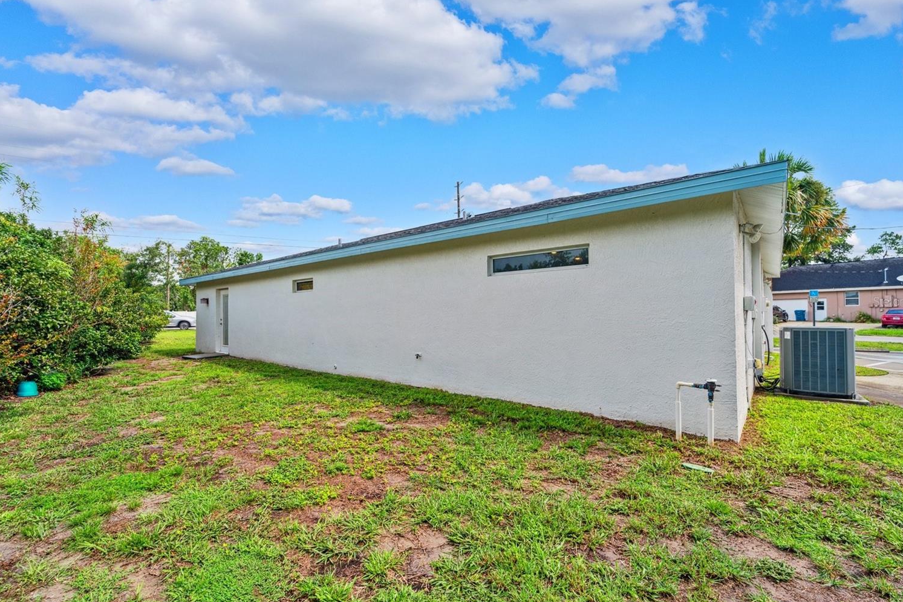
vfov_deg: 77.3
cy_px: 301
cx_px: 443
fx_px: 376
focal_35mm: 15
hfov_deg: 100.4
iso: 100
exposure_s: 1/125
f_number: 5.6
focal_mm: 14
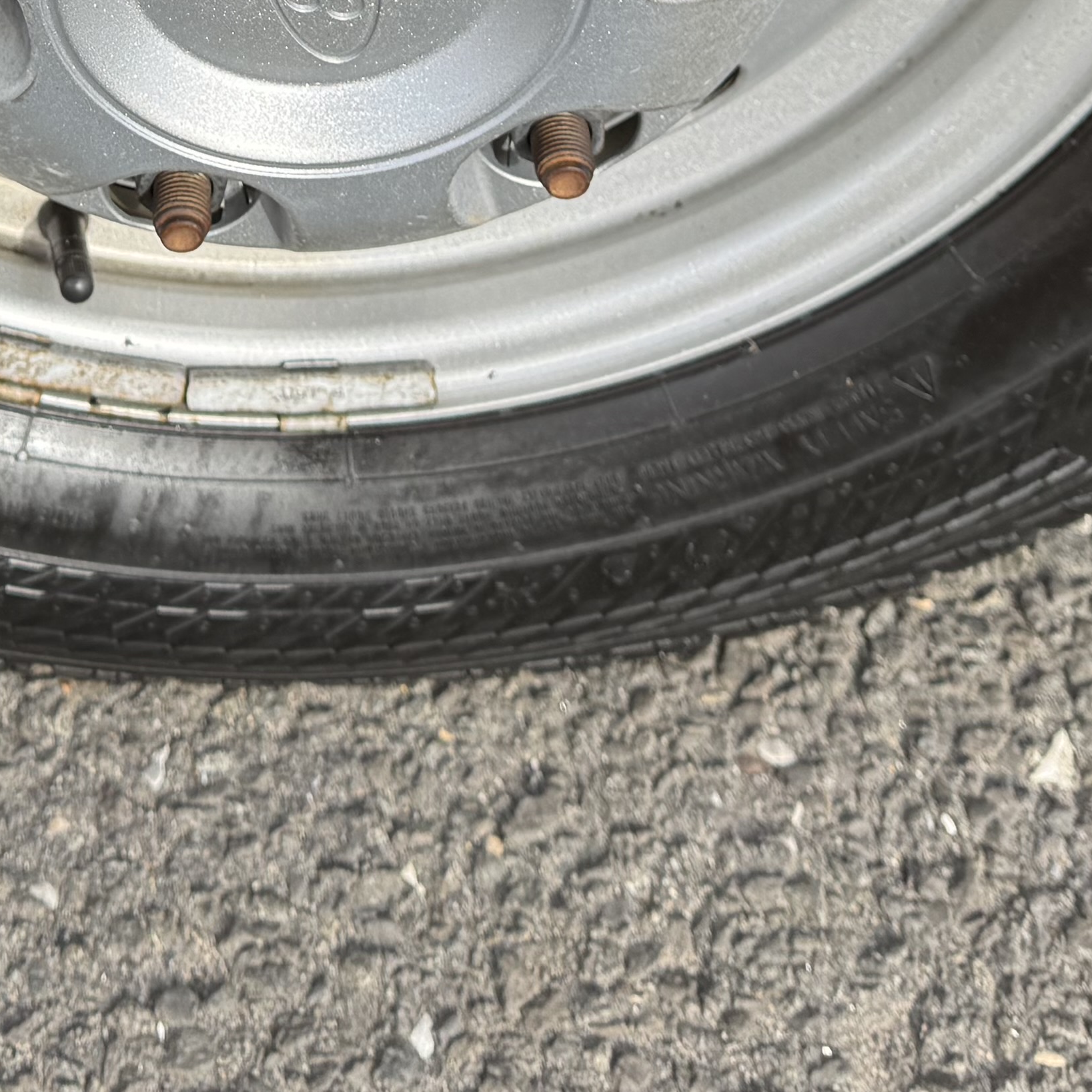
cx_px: 167
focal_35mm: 74
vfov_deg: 21.2
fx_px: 2641
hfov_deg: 22.9
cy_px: -316
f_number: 1.78
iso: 80
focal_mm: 6.76
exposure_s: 1/1767
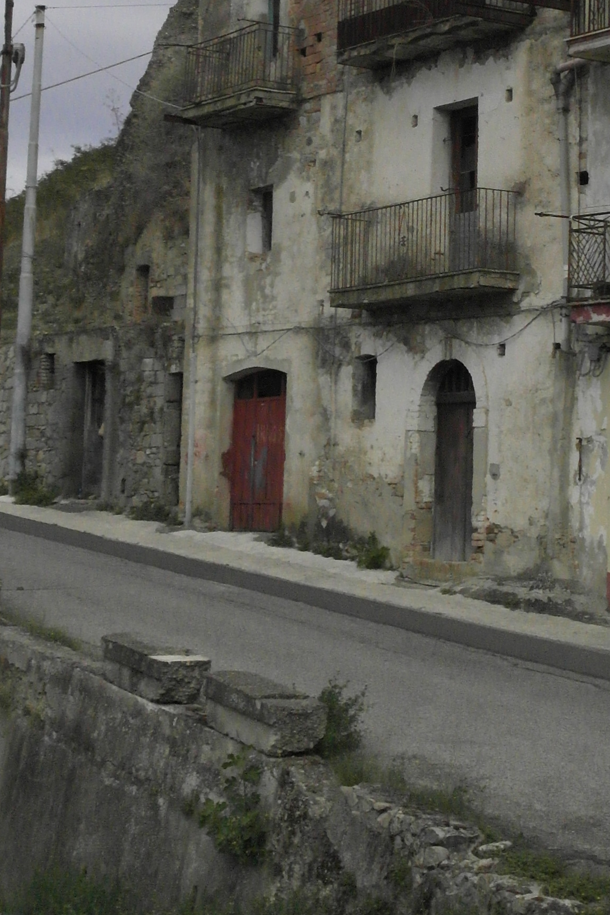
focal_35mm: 85
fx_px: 2160
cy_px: 188
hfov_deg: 16.0
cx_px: 452
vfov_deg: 23.6
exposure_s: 1/4000
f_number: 6.3
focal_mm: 18
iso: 1600
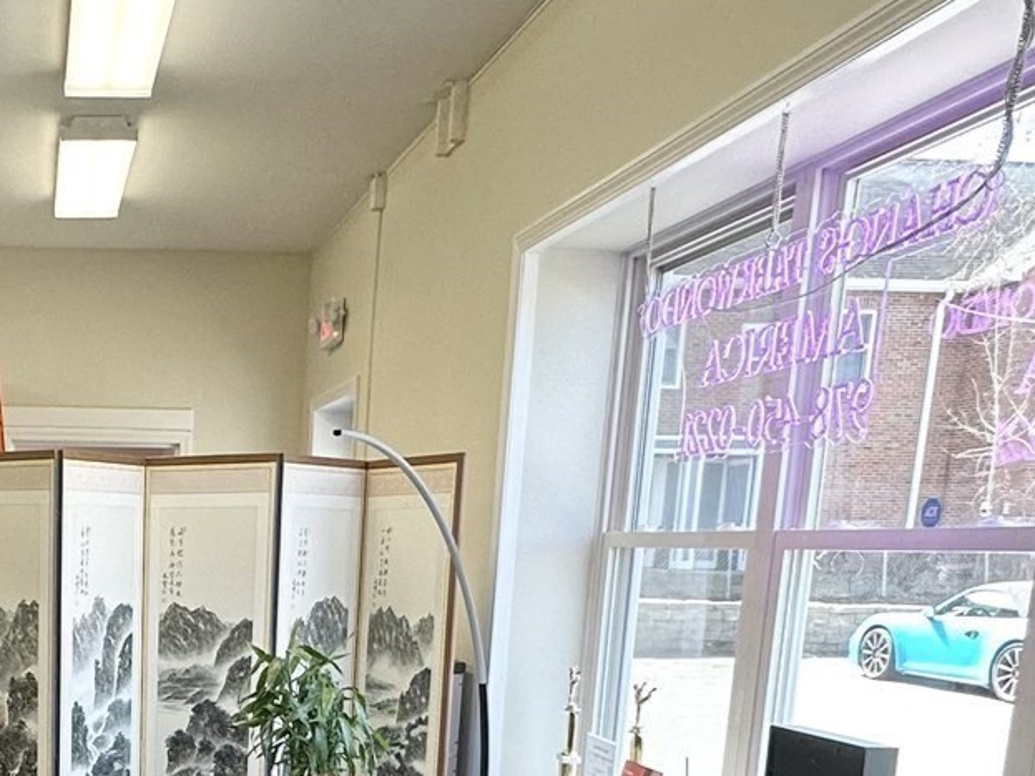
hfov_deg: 37.7
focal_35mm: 46
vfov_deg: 29.1
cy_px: 813
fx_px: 1375
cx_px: 53
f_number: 2.2
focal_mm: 2.22
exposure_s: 1/98
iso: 100
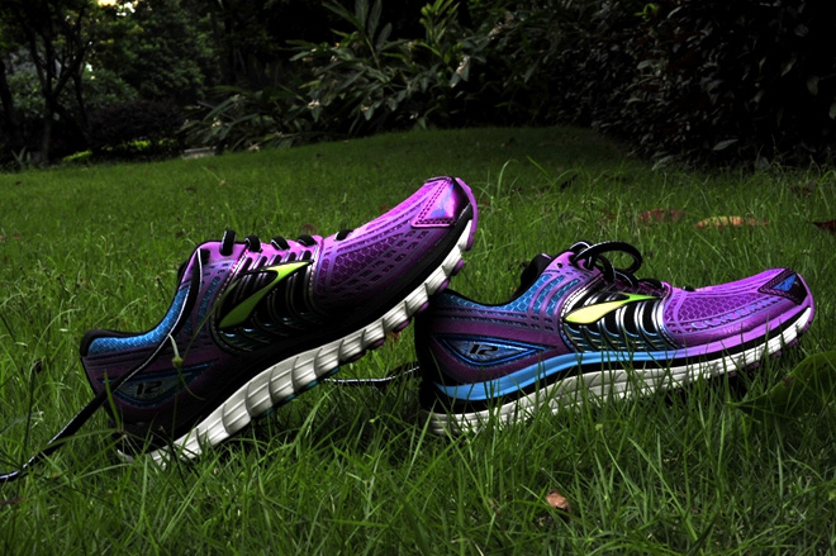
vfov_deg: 24.6
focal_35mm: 55
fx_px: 1276
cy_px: 278
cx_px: 418
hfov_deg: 36.3
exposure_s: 1/13
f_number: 22
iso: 640
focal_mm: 55
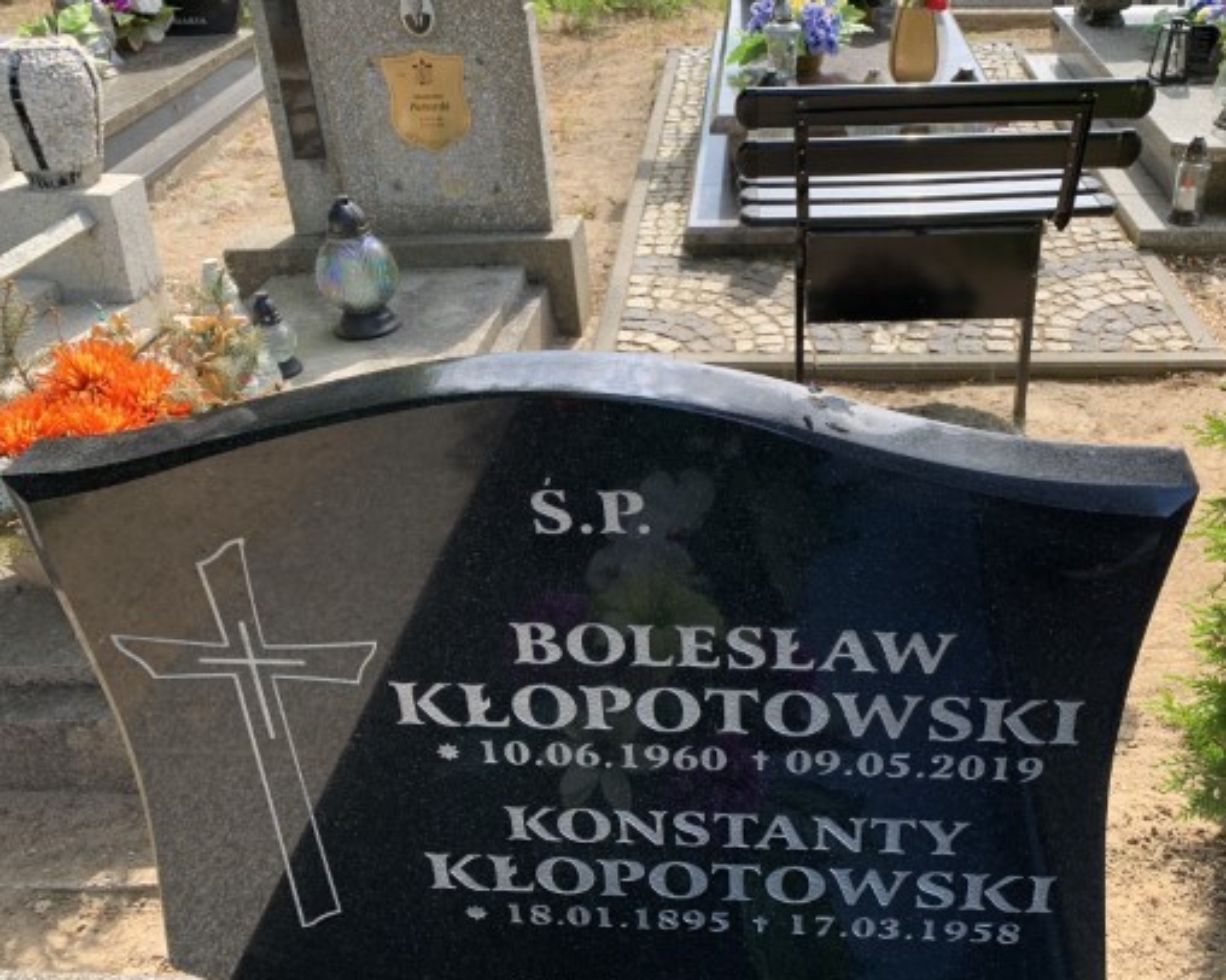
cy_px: 410
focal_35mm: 32
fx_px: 1161
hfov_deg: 55.3
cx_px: 734
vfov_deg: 45.6
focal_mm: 4.25
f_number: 1.8
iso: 25
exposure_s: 1/428
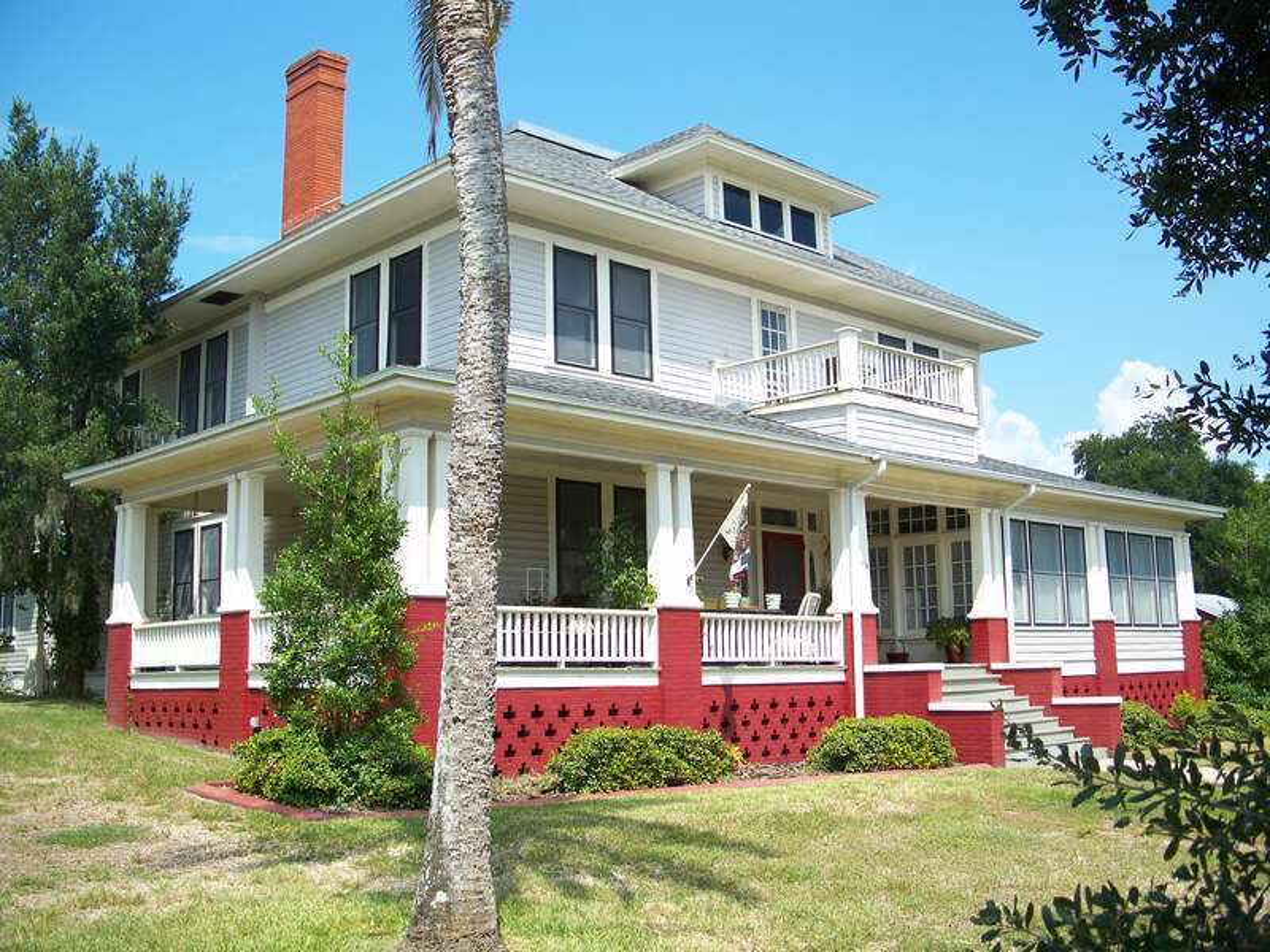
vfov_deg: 38.7
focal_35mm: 37
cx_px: 635
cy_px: 476
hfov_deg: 50.1
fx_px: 1357
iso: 64
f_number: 2.8
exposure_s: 1/640
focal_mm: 7.8
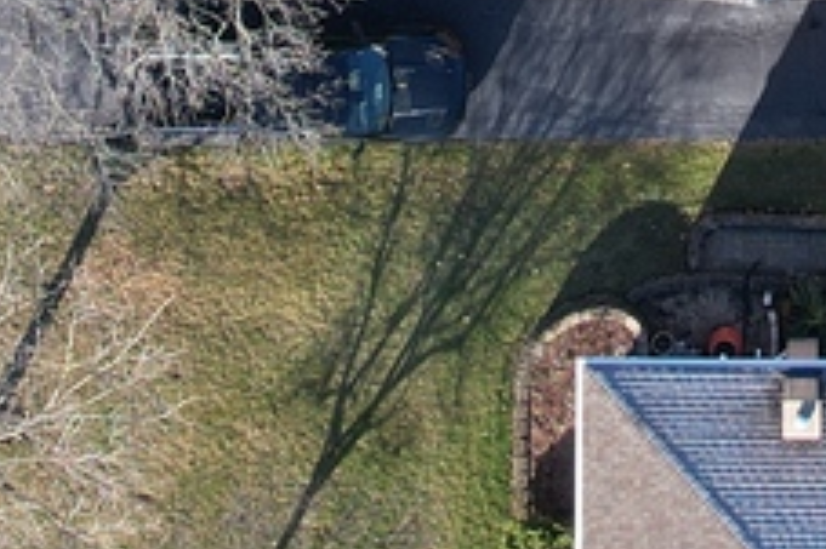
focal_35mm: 157
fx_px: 3600
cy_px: -531
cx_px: 801
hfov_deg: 12.9
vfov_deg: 8.3
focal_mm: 8.38
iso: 100
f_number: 2.8
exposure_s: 1/400
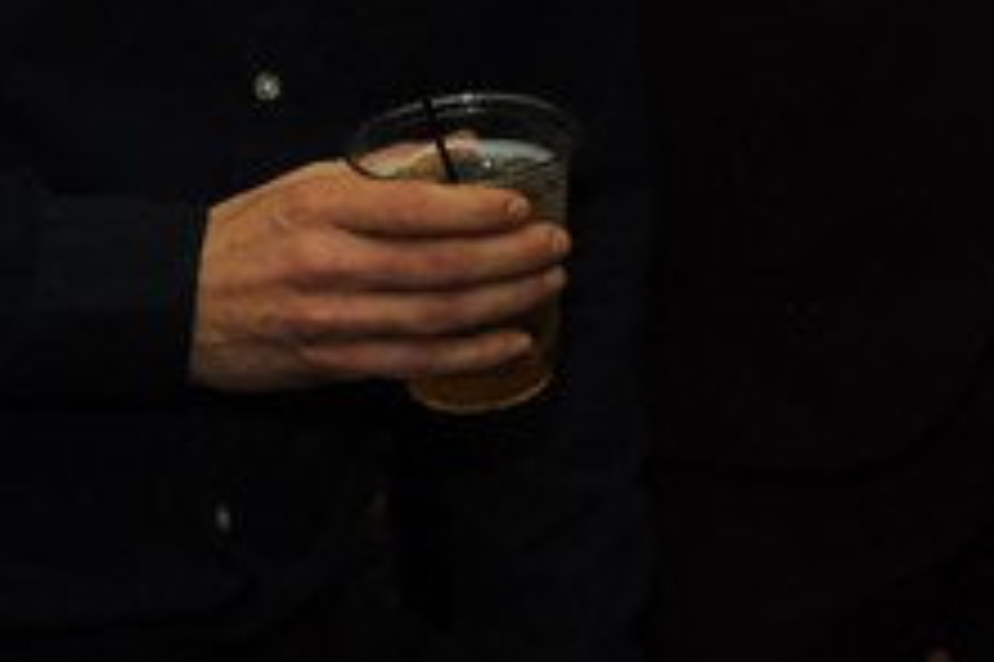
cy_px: -477
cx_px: 1525
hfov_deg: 13.0
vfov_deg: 8.9
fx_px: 4111
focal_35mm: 149
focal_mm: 22
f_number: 5.6
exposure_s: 1/60
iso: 800
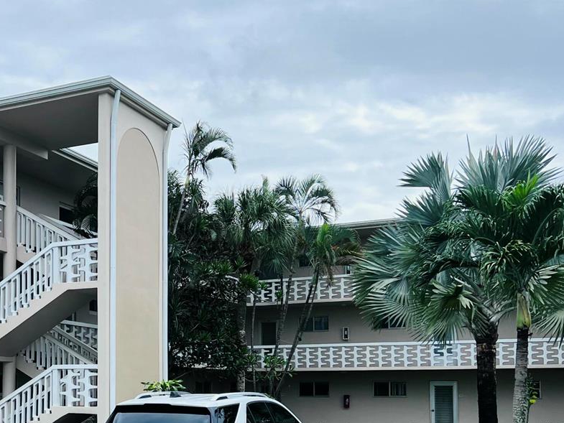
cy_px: 350
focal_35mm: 53
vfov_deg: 26.9
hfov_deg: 34.7
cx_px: 86
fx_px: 864
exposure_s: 1/3704
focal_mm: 5.7
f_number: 1.5
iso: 50
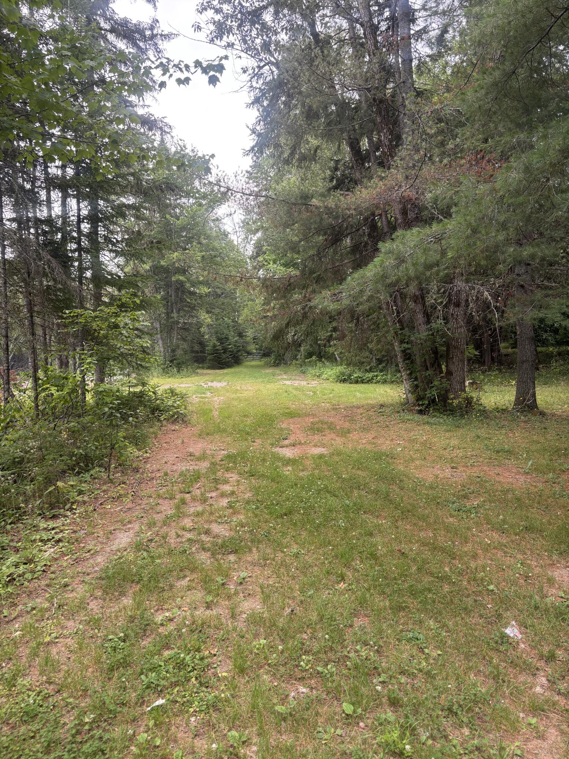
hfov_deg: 53.1
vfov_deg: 67.3
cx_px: 284
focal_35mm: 26
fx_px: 570
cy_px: 380
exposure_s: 1/195
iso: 50
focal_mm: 5.96
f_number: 1.6
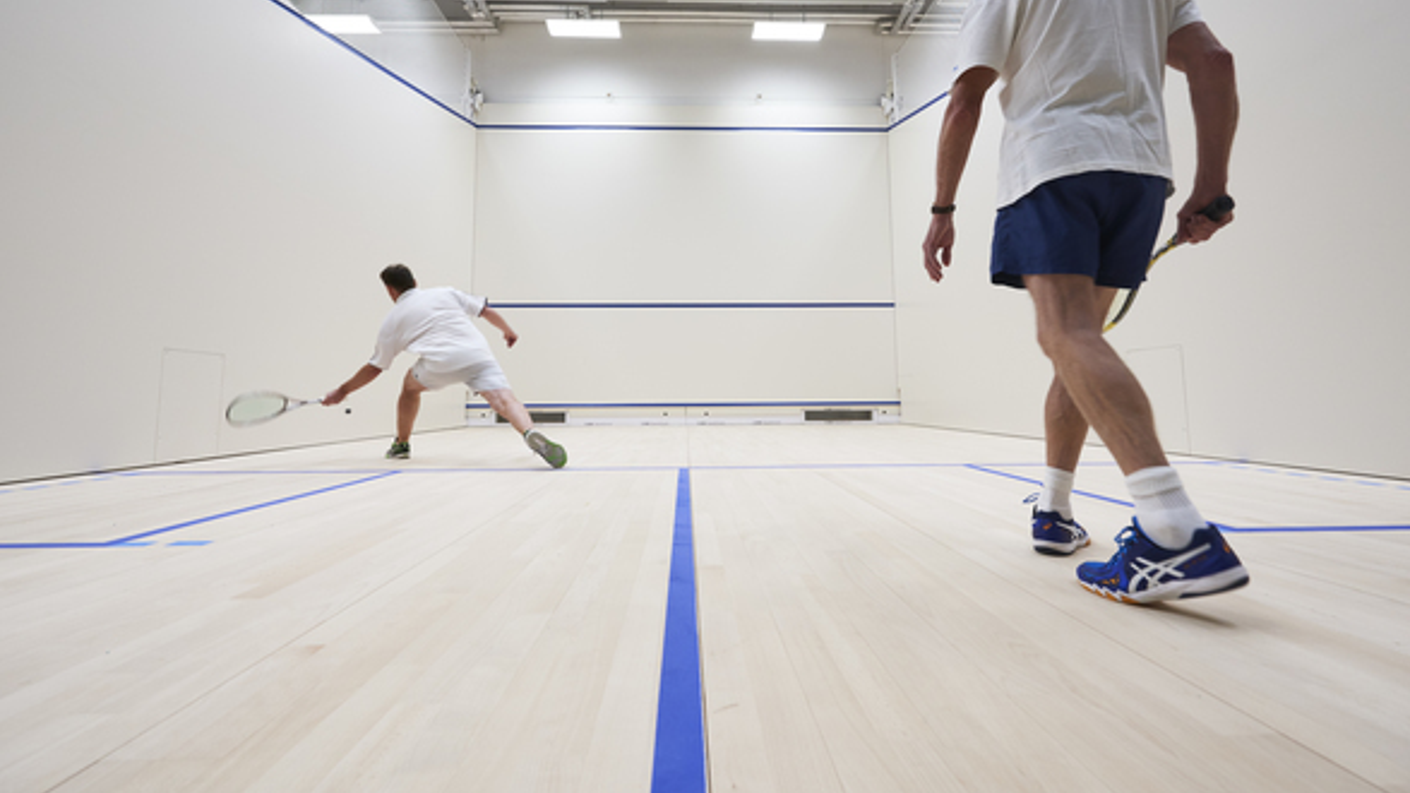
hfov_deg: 103.0
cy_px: 346
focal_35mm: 15
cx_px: 709
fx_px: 561
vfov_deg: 70.2
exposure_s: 1/160
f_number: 5.6
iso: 800
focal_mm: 14
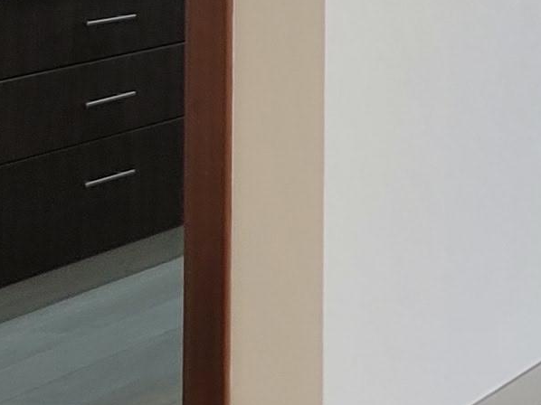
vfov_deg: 15.3
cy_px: -254
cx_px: 1313
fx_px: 1359
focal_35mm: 87
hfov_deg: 14.4
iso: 64
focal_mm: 2.2
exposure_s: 1/50
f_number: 2.2
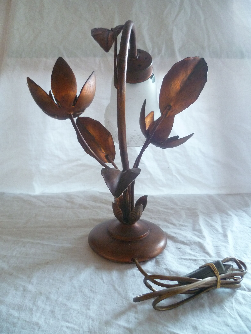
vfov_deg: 63.4
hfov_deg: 49.7
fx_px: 271
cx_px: 126
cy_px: 167
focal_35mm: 28
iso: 400
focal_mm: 5
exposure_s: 1/20
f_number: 2.8
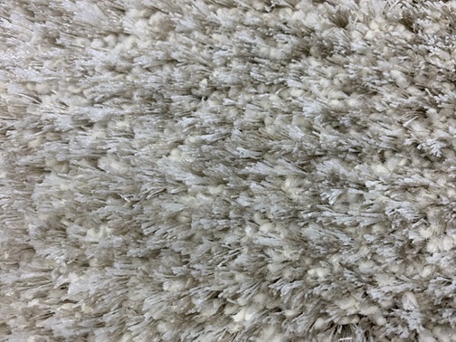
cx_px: 228
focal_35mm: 26
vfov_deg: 53.1
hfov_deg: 67.3
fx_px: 343
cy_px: 171
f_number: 1.8
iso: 80
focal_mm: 4.25
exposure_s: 1/121
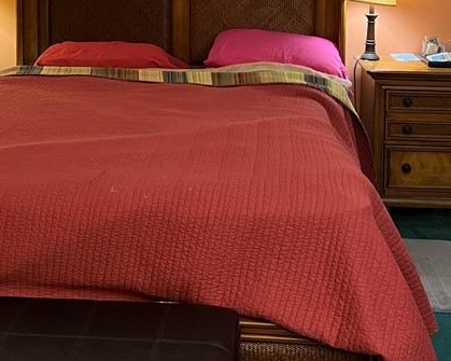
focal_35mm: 62
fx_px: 827
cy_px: -12
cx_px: 185
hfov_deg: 30.4
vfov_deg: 23.4
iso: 320
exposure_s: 1/60
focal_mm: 5.7
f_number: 1.5
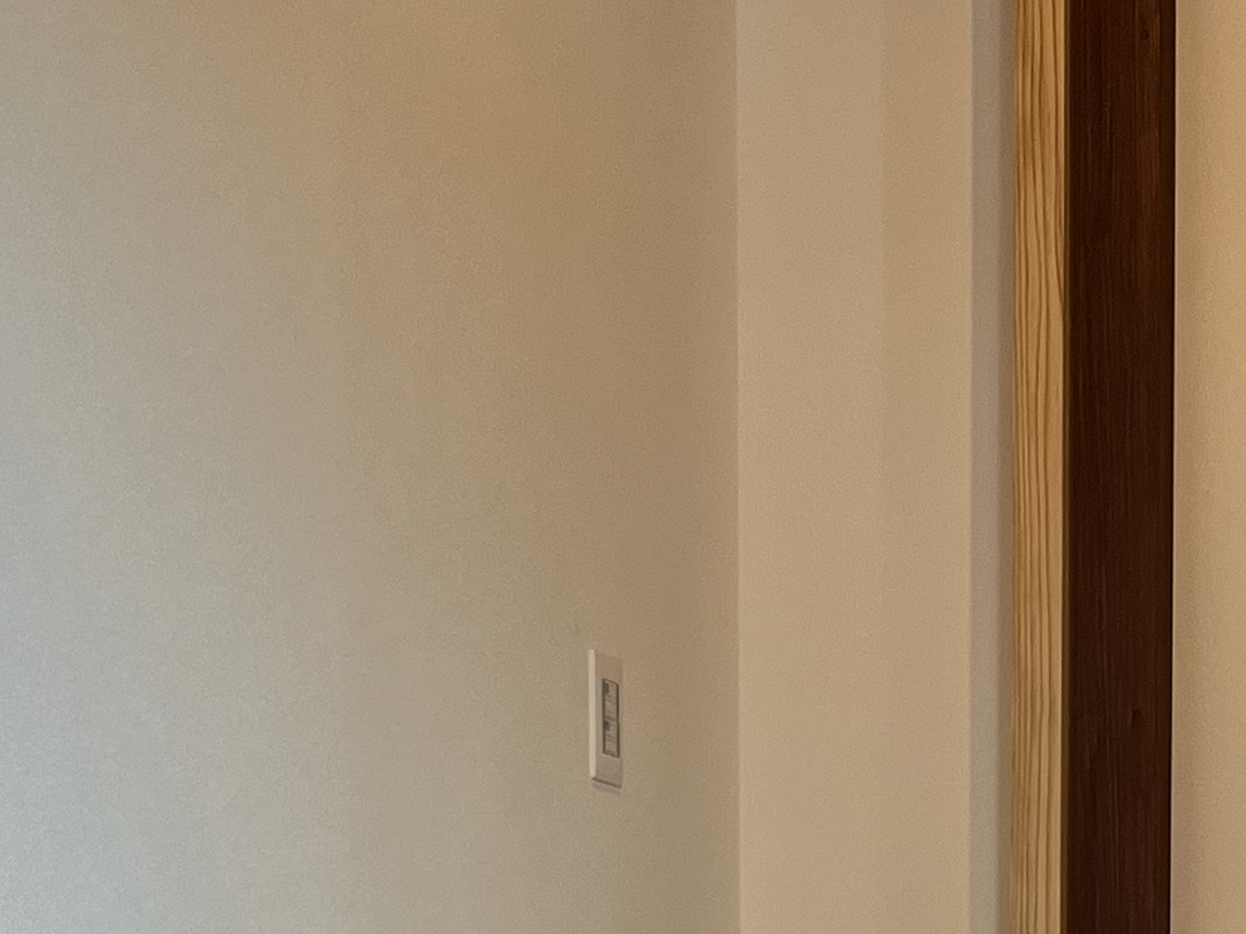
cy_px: 1510
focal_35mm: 107
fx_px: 3851
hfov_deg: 18.4
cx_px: 716
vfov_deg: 12.9
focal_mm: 5.1
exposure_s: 1/60
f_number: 1.6
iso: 80
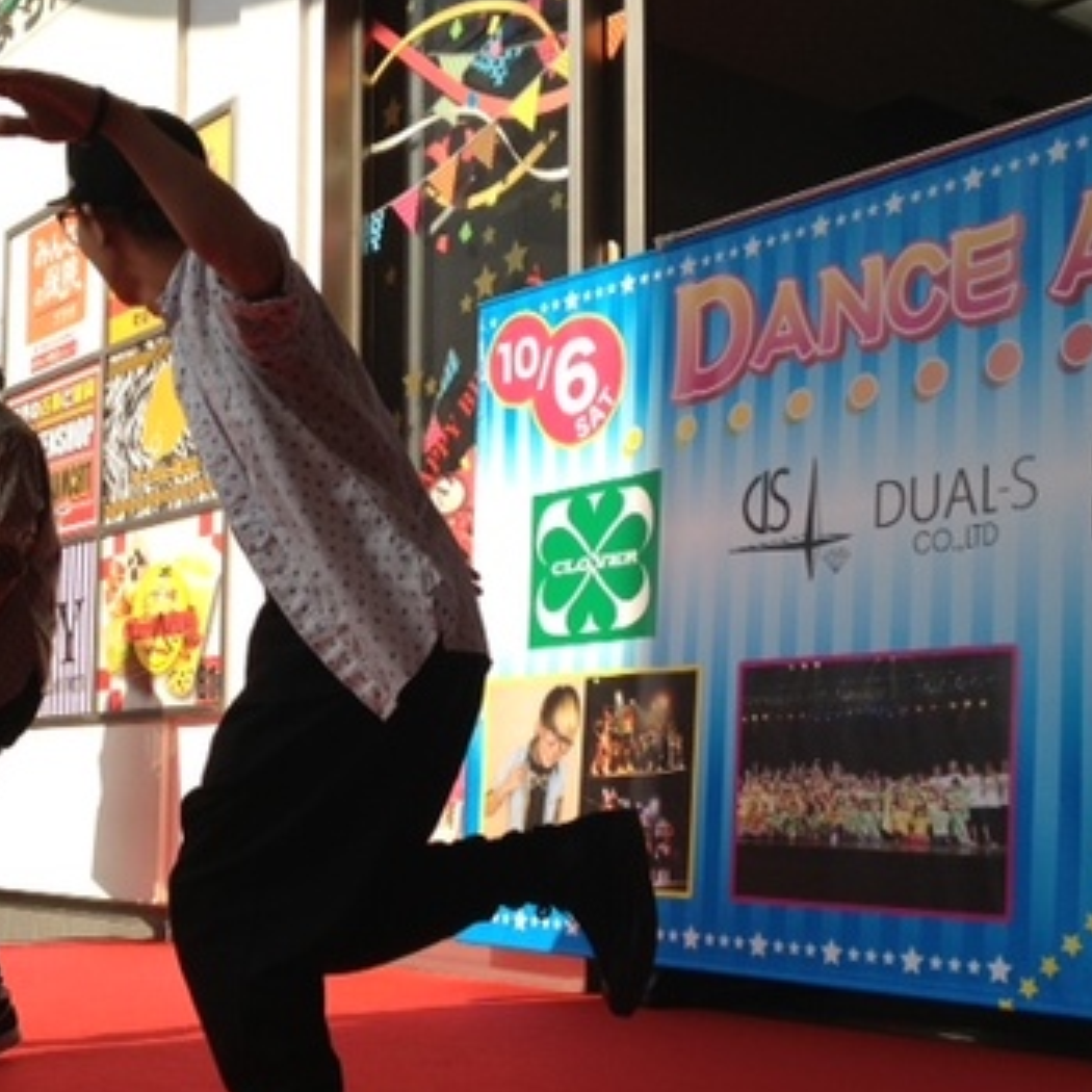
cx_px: 368
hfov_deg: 32.0
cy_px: 577
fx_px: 1892
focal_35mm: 53
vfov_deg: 32.2
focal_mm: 4.28
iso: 50
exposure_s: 1/1082
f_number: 2.4
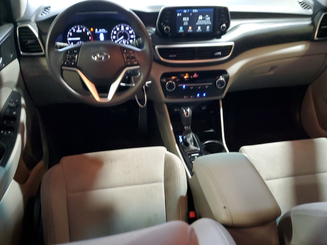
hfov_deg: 55.2
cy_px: 146
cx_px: 182
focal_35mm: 33
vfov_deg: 42.7
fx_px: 312
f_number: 1.5
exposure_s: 1/40
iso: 301
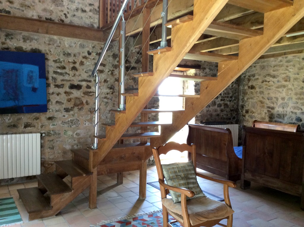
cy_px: 114
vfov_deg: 44.1
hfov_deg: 56.9
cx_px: 152
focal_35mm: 32
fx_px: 281
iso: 64
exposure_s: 1/24
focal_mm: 3.3
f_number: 2.4
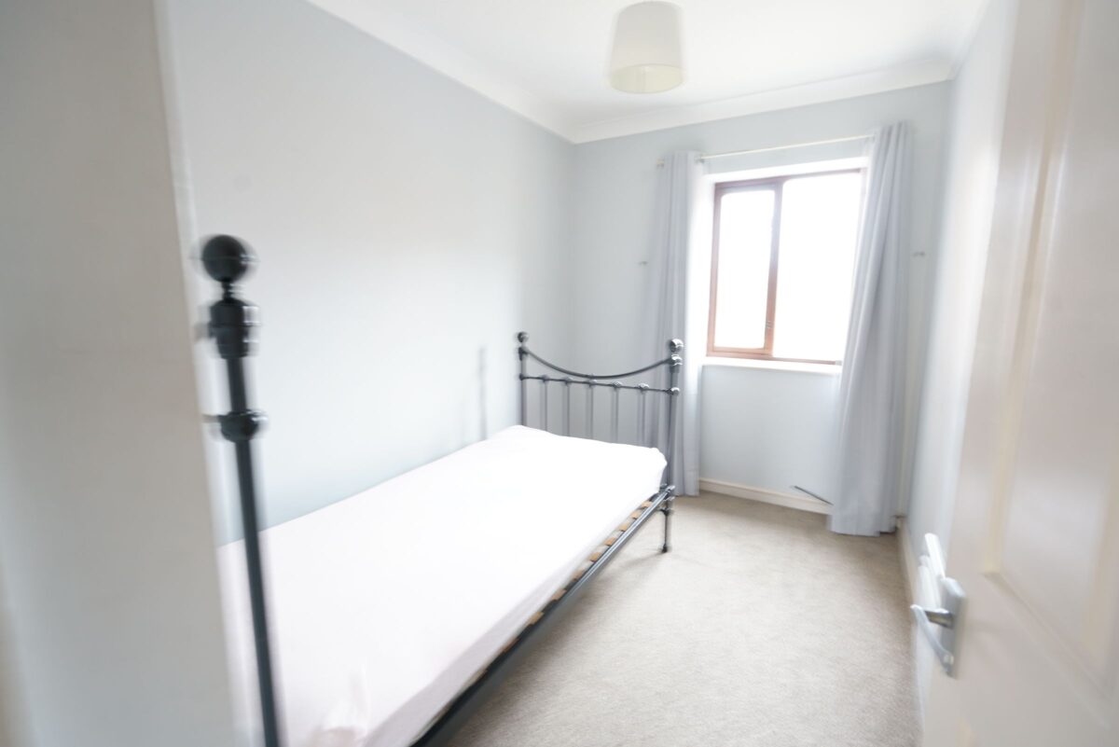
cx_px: 560
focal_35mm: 16
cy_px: 374
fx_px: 497
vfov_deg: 73.8
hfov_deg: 96.7
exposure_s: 1/6
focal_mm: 16
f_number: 5
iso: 400
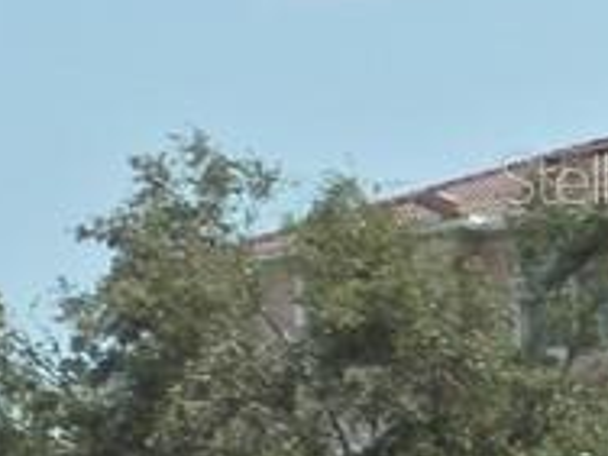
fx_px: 3443
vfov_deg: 7.6
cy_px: 178
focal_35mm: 196
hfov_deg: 9.1
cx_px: -851
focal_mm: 6.5
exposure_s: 1/400
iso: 125
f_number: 8
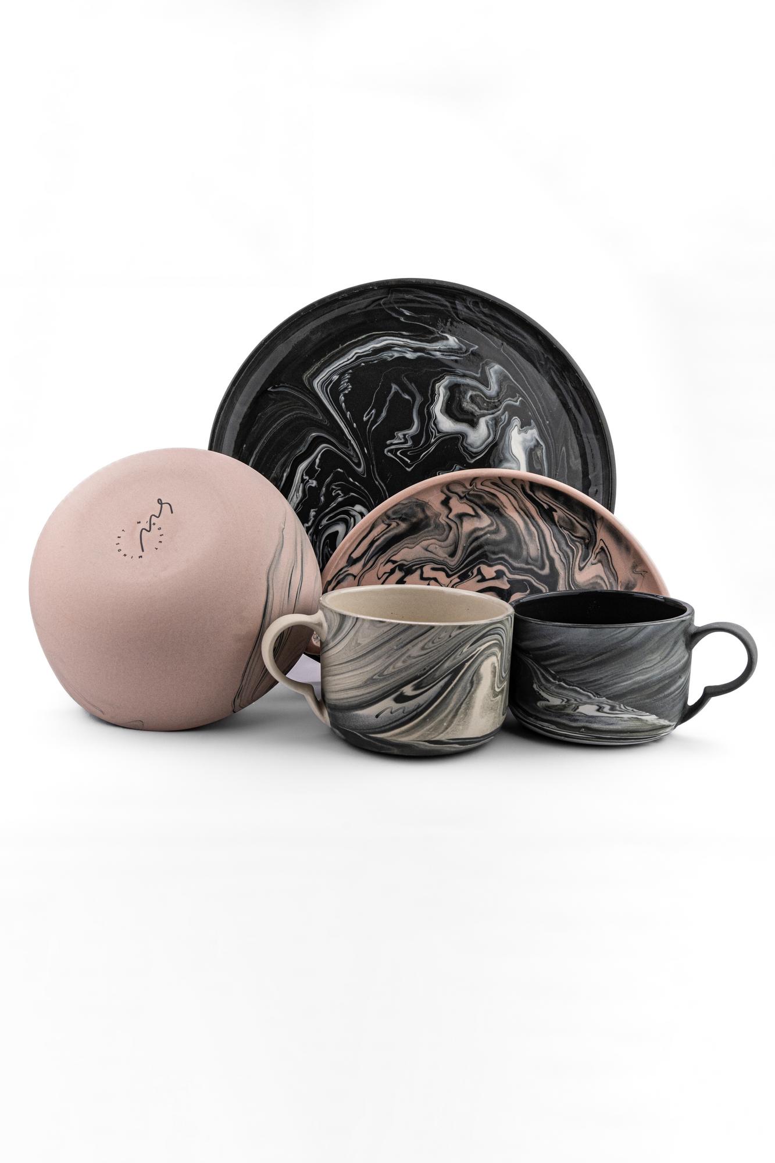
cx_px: 388
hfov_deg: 41.1
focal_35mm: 32
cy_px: 582
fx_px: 1033
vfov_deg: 58.7
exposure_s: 1/100
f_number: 11
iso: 500
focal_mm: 32
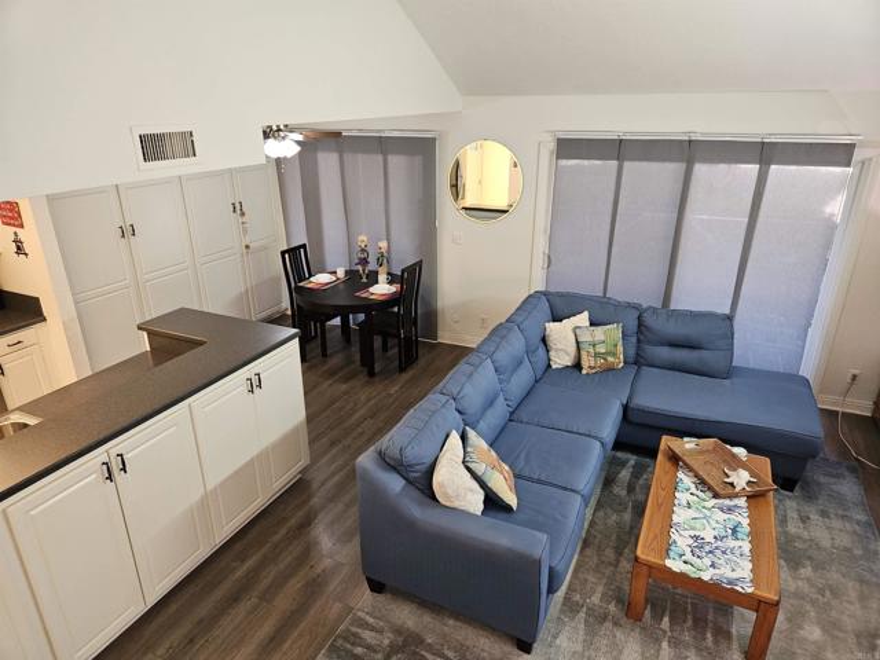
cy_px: 330
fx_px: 585
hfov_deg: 73.9
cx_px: 440
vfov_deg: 58.9
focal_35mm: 23
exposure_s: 1/60
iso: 125
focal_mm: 5.4
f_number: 1.8
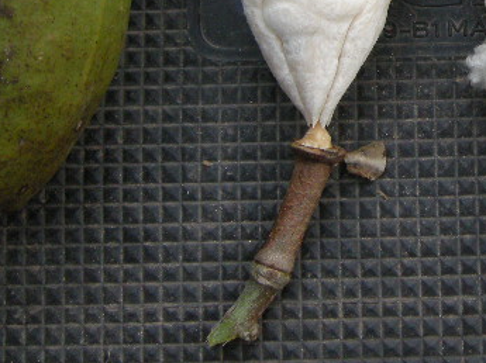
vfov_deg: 14.0
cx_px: 483
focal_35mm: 104
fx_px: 1459
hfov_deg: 18.4
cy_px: -8
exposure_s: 1/530
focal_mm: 7.5
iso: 200
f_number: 3.8
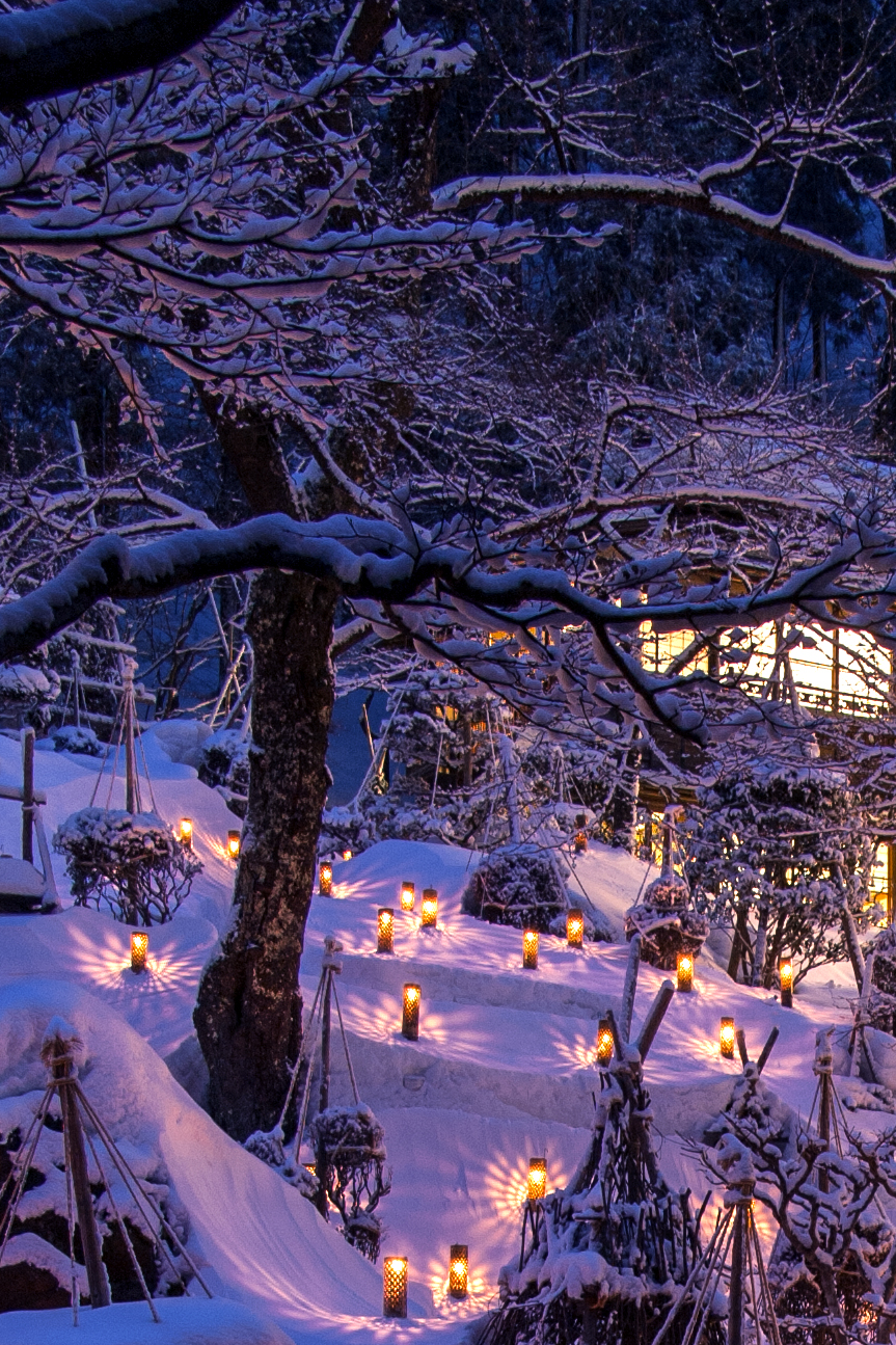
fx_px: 2993
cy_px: 1545
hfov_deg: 16.6
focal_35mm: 80
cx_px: 944
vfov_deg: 23.5
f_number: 9.5
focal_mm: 23
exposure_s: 15
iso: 200
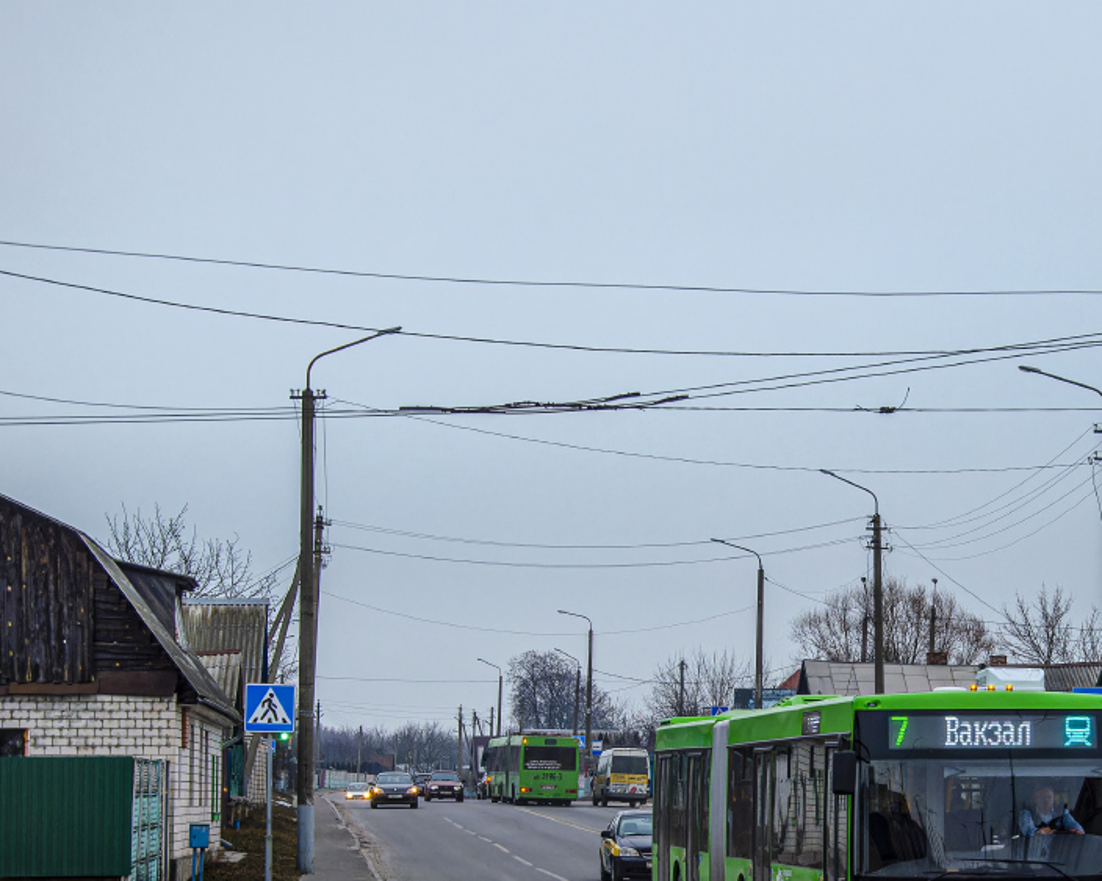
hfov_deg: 17.4
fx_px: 3555
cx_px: 983
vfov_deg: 14.1
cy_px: 639
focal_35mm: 109
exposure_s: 1/320
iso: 800
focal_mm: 42
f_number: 7.1
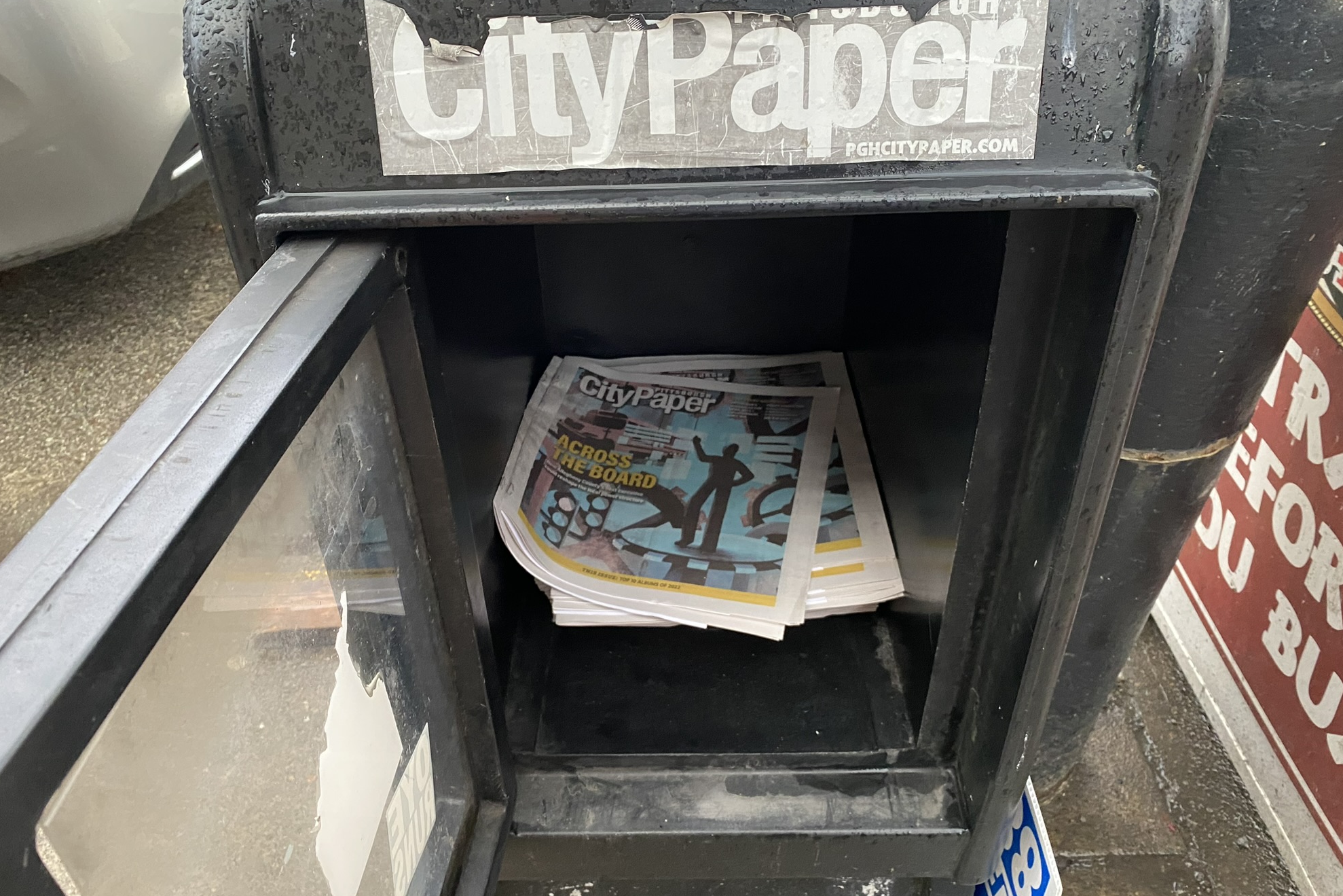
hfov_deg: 65.5
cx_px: 669
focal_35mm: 28
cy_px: 437
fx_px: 1045
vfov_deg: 46.4
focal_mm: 4.25
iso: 320
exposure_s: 1/60
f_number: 1.8
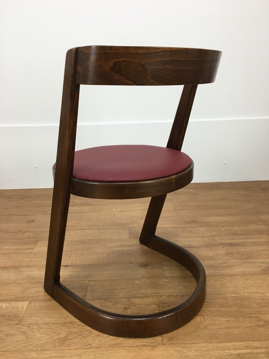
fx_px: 300
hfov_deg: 48.2
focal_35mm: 29
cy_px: 180
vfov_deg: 61.7
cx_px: 134
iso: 64
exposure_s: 1/33
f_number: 2.2
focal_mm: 4.15
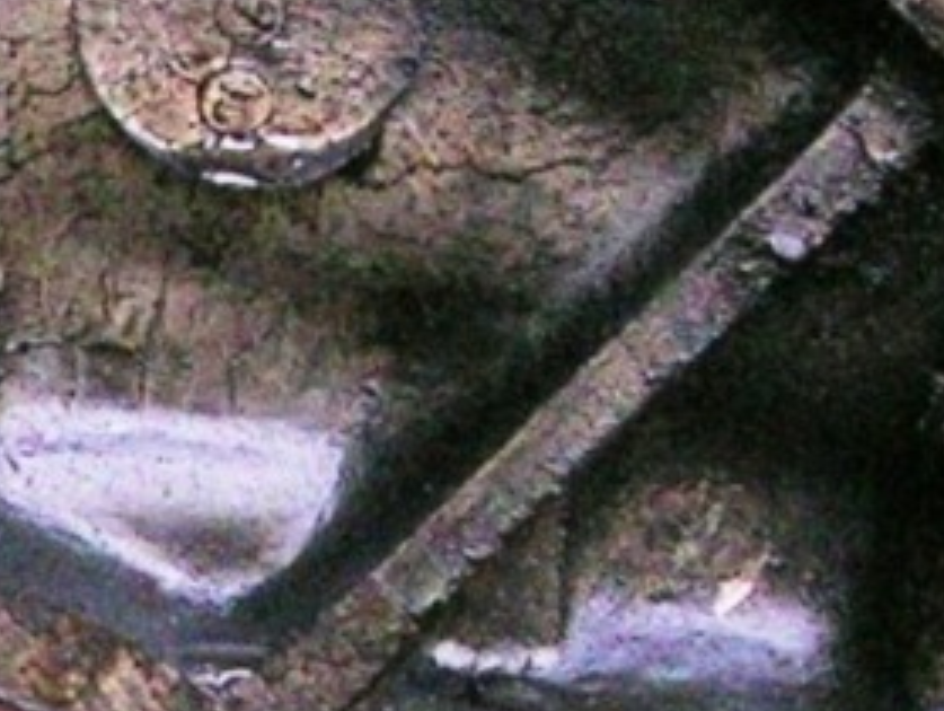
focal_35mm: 180
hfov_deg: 10.8
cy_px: 1002
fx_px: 4915
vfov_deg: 8.1
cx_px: -140
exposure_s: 1/60.1
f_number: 4.8
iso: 200
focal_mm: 5.4
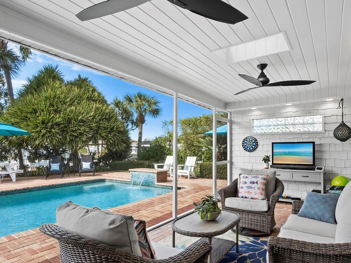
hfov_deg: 76.4
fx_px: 223
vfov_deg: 60.8
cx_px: 176
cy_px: 153
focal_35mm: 22
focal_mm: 7
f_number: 13
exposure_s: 1/10
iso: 320
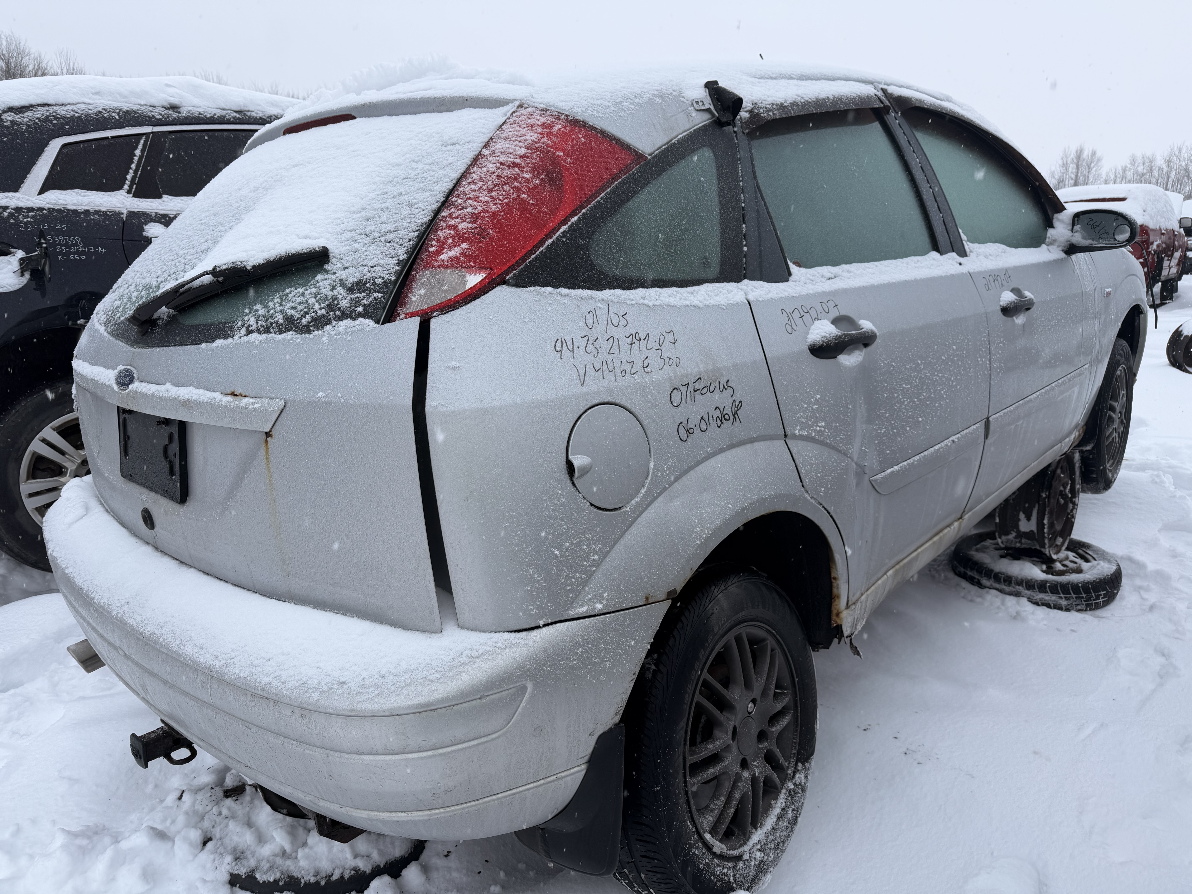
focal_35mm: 24
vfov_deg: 56.8
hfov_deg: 71.6
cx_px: 596
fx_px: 826
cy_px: 447
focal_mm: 6.76
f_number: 1.78
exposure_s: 1/288
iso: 64
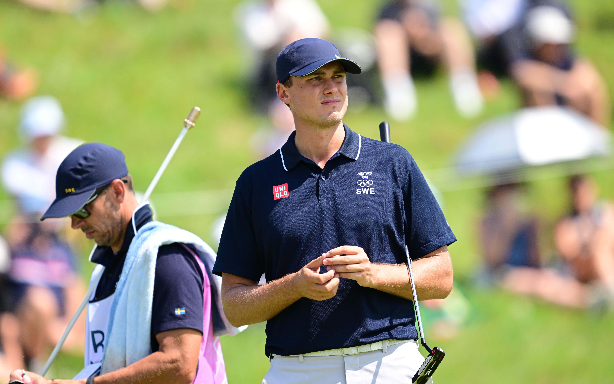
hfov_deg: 3.7
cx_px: 307
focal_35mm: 571
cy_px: 185
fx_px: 9555
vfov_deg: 2.3
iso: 640
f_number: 5
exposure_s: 1/2000
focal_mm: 560
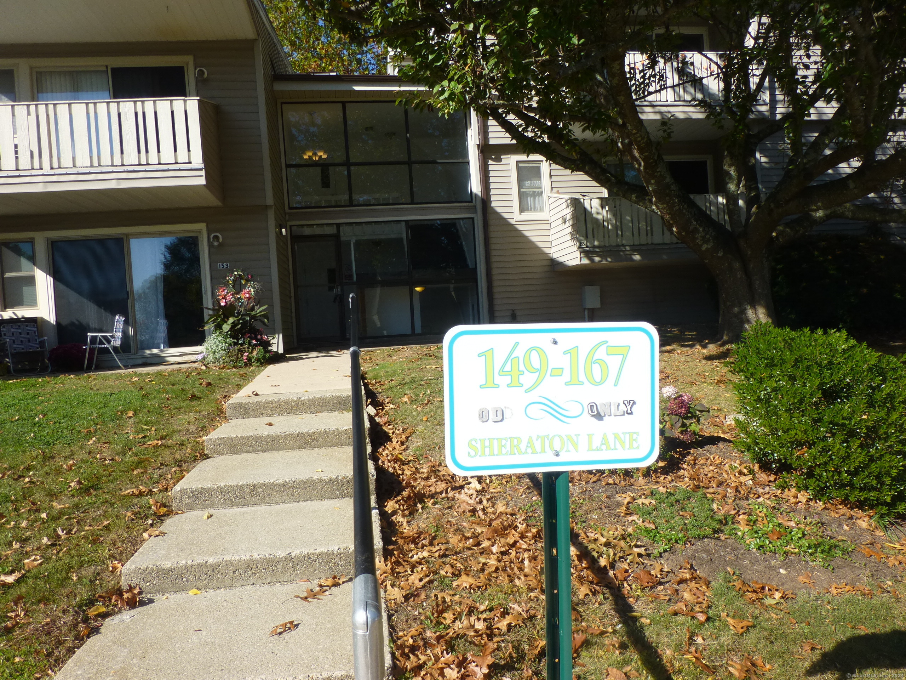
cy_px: 340
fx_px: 628
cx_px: 453
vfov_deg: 56.8
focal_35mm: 24
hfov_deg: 71.6
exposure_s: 1/500
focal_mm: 4.3
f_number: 4
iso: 100
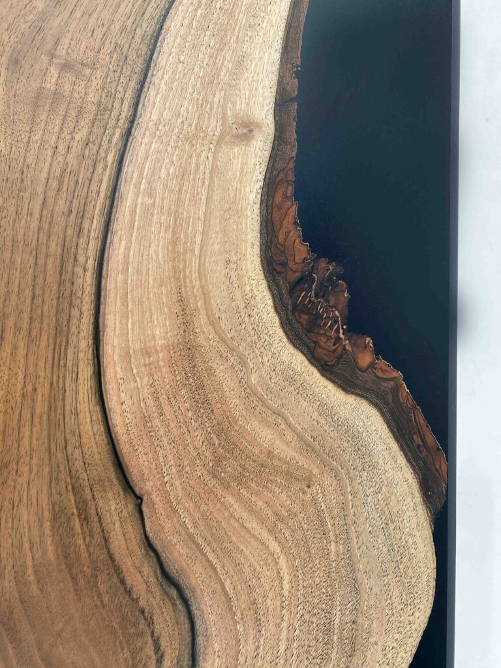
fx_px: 502
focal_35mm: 26
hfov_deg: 53.1
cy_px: 334
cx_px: 250
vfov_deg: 67.3
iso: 32
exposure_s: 1/1124
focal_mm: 4.25
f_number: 1.8
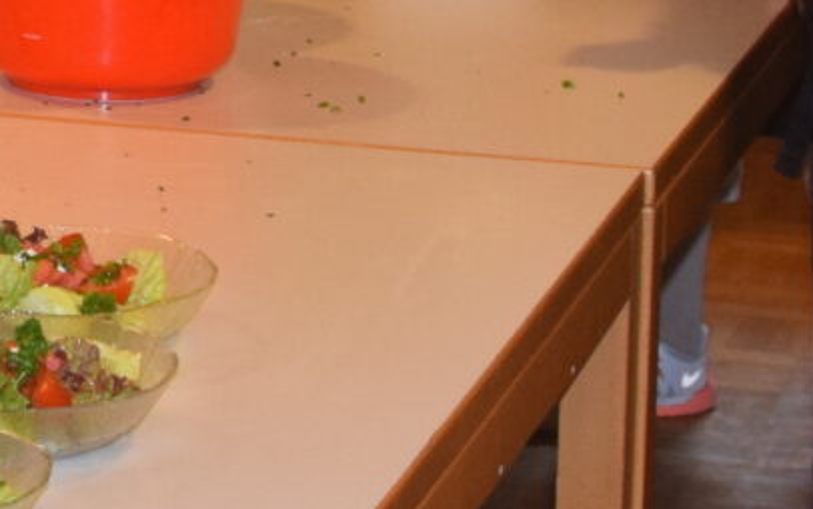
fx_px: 4482
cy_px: -181
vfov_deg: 6.4
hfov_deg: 10.0
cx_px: -433
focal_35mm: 202
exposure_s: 1/100
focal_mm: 21
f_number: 5
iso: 800
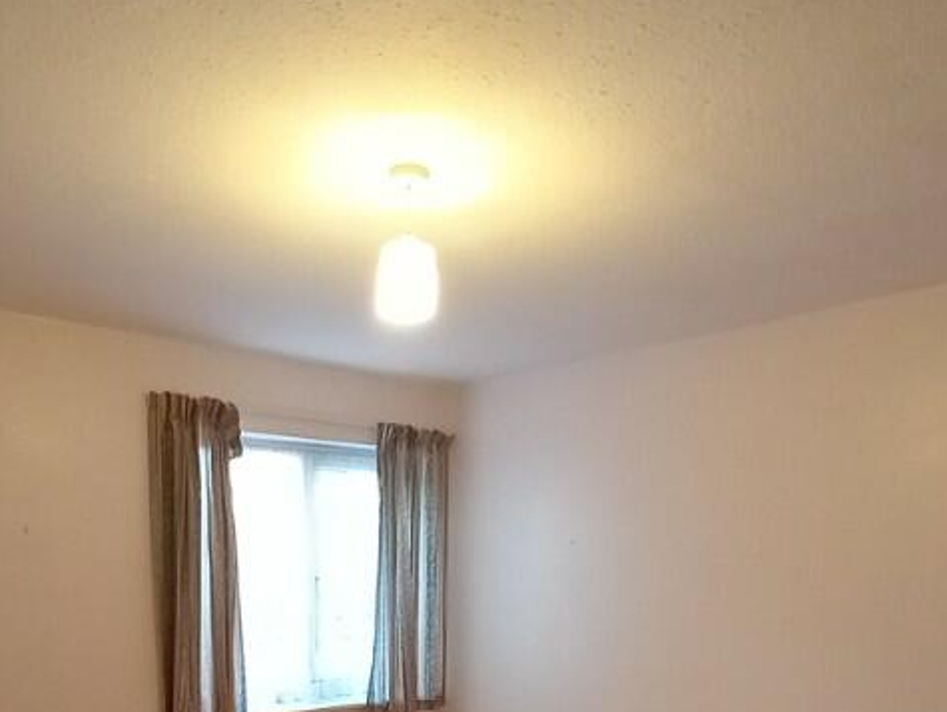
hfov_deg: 63.3
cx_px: 443
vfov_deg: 44.5
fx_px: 767
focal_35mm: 28
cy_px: 662
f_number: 2.2
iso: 200
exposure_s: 1/50
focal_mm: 1.13
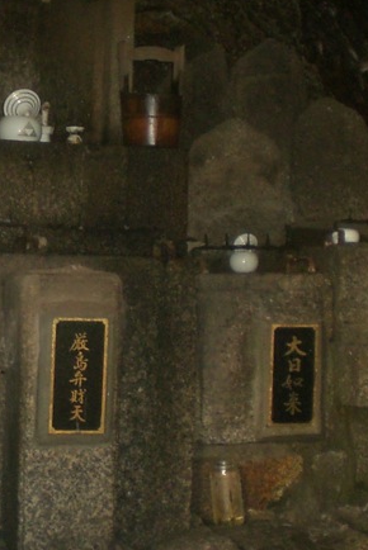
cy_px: 214
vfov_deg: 22.3
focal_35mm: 91
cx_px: -28
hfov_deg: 14.7
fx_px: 1393
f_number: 3.1
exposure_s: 1/30
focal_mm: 6.3
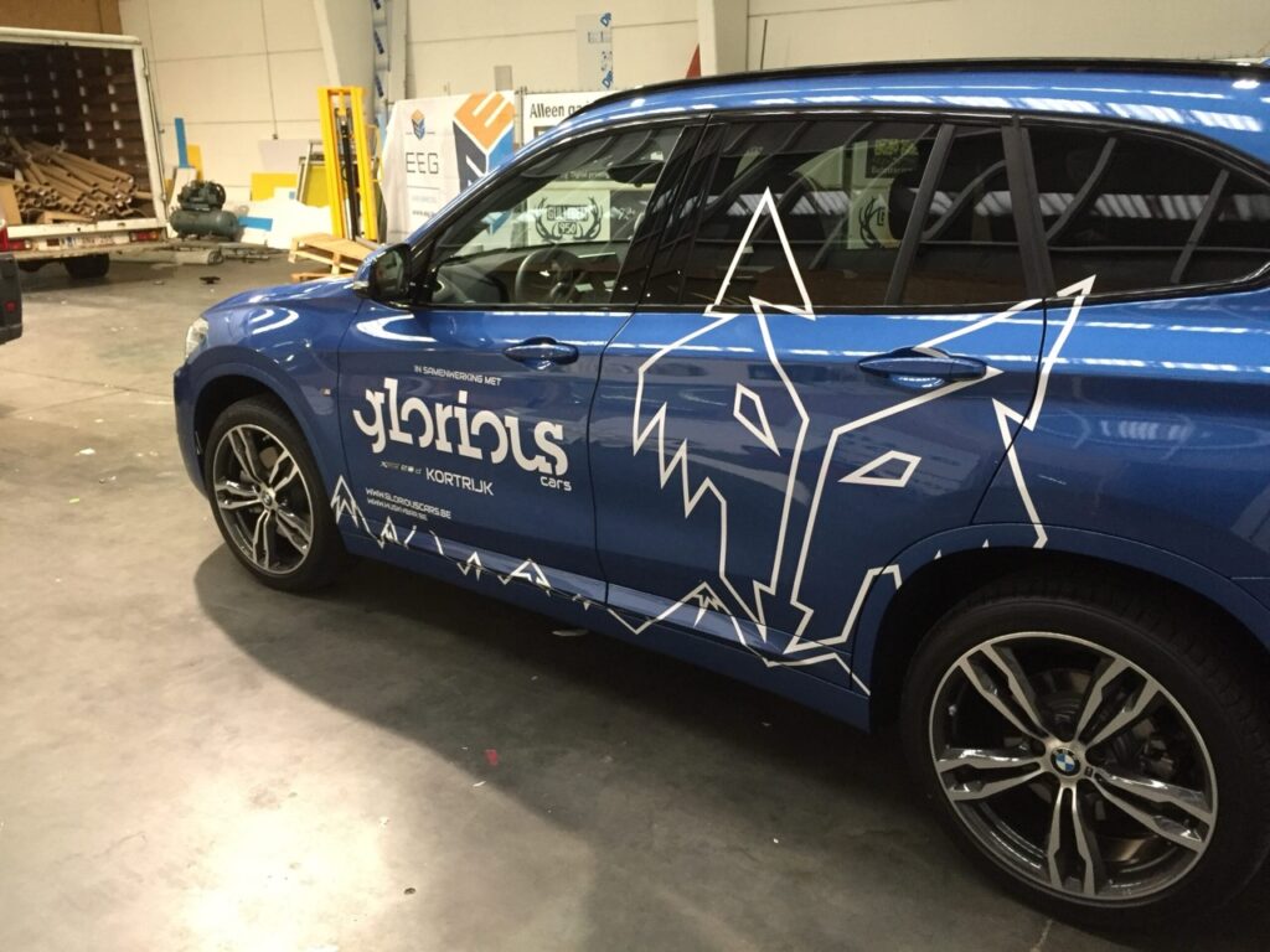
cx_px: 635
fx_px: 1064
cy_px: 476
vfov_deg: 48.2
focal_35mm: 29
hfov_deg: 61.7
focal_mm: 4.15
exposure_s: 1/20
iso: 250
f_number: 2.2
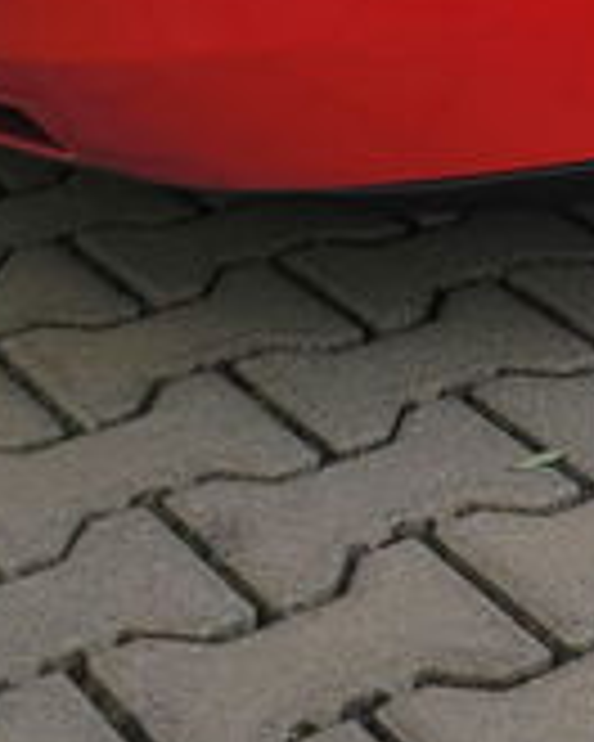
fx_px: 2593
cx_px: 1089
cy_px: -463
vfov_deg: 14.8
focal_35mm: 118
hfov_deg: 12.0
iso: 40
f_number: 1.8
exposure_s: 1/2271
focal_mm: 5.4
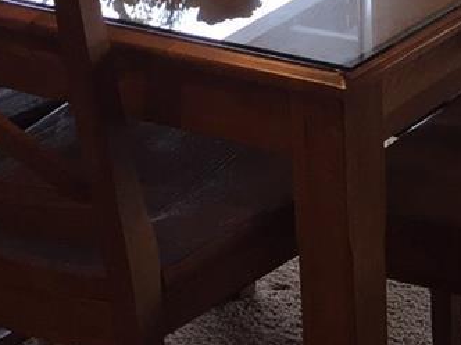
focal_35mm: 131
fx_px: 1745
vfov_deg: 10.3
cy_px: -392
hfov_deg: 14.6
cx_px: 555
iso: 32
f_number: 2.2
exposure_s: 1/60
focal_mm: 4.15
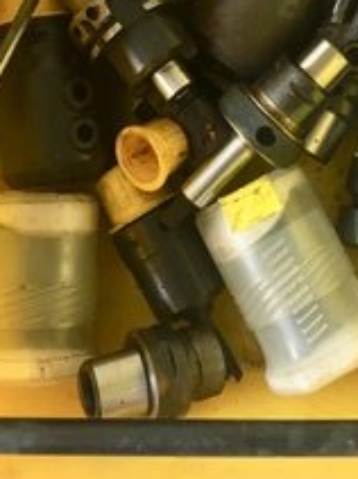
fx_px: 911
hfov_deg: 22.2
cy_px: -32
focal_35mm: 66
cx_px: 231
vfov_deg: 27.2
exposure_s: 1/33
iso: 40
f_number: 2.2
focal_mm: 4.15
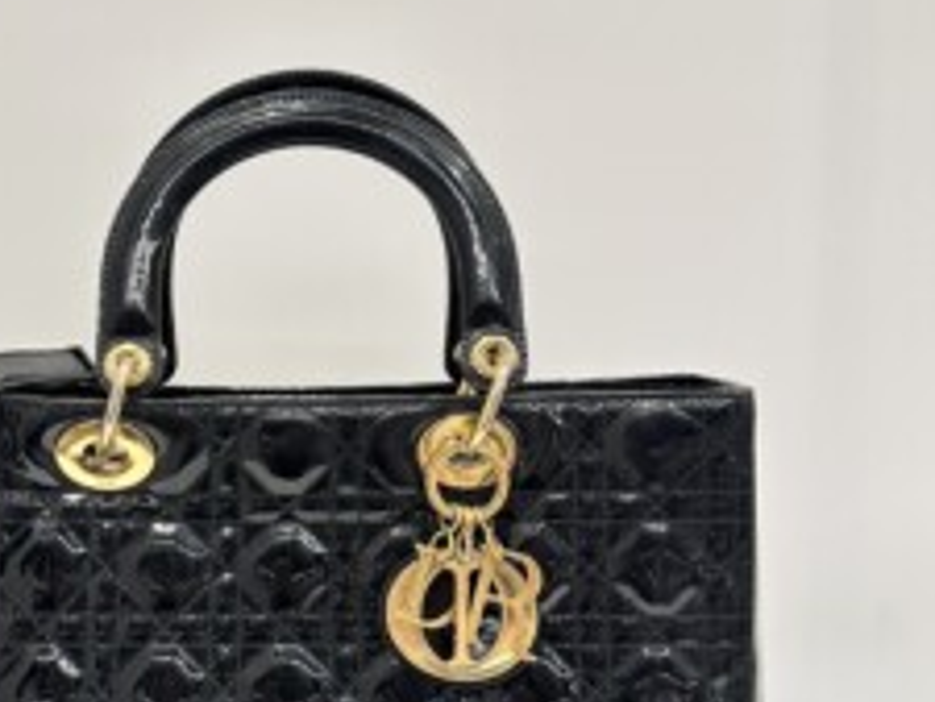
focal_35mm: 47
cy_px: 449
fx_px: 1270
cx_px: 291
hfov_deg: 39.8
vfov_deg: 30.7
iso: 160
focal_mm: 6.86
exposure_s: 1/50
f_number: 1.78
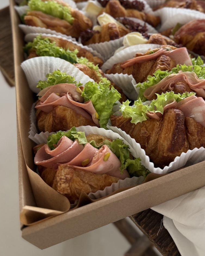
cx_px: 132
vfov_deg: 52.9
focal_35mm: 33
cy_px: 80
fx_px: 250
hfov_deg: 44.1
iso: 200
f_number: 1.78
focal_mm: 6.76
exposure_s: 1/155
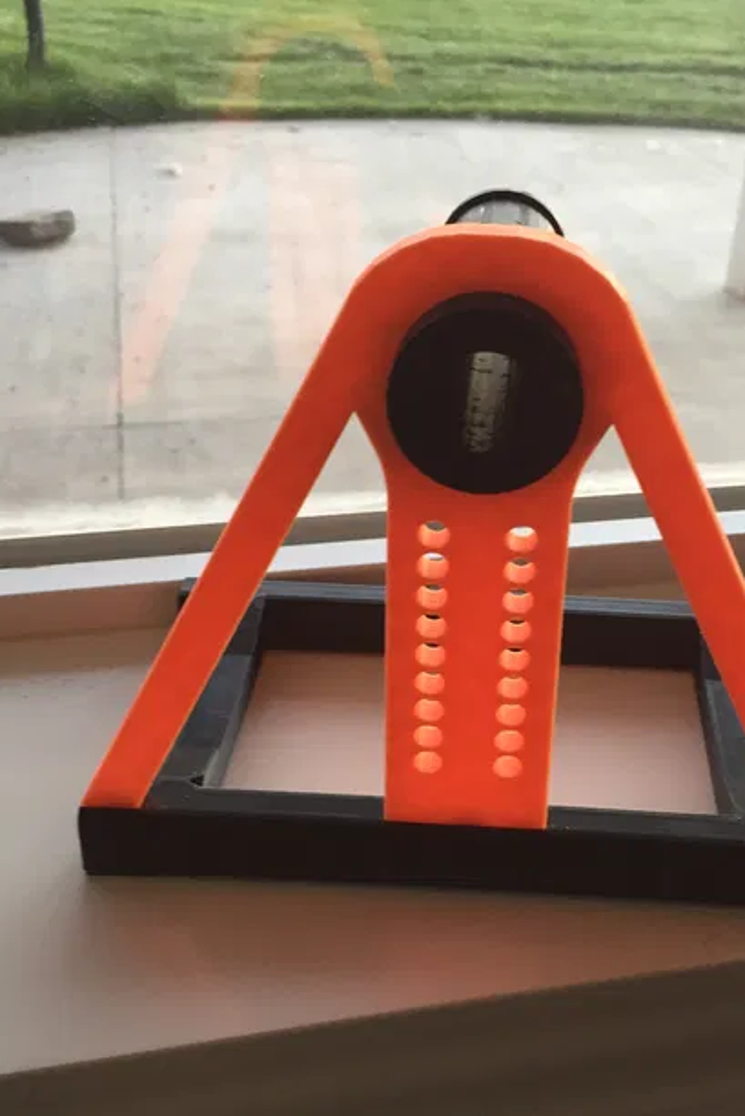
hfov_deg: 32.4
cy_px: 563
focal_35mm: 41
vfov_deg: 47.4
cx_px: 482
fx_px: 1272
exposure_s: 1/30
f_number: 2.2
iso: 64
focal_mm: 4.15
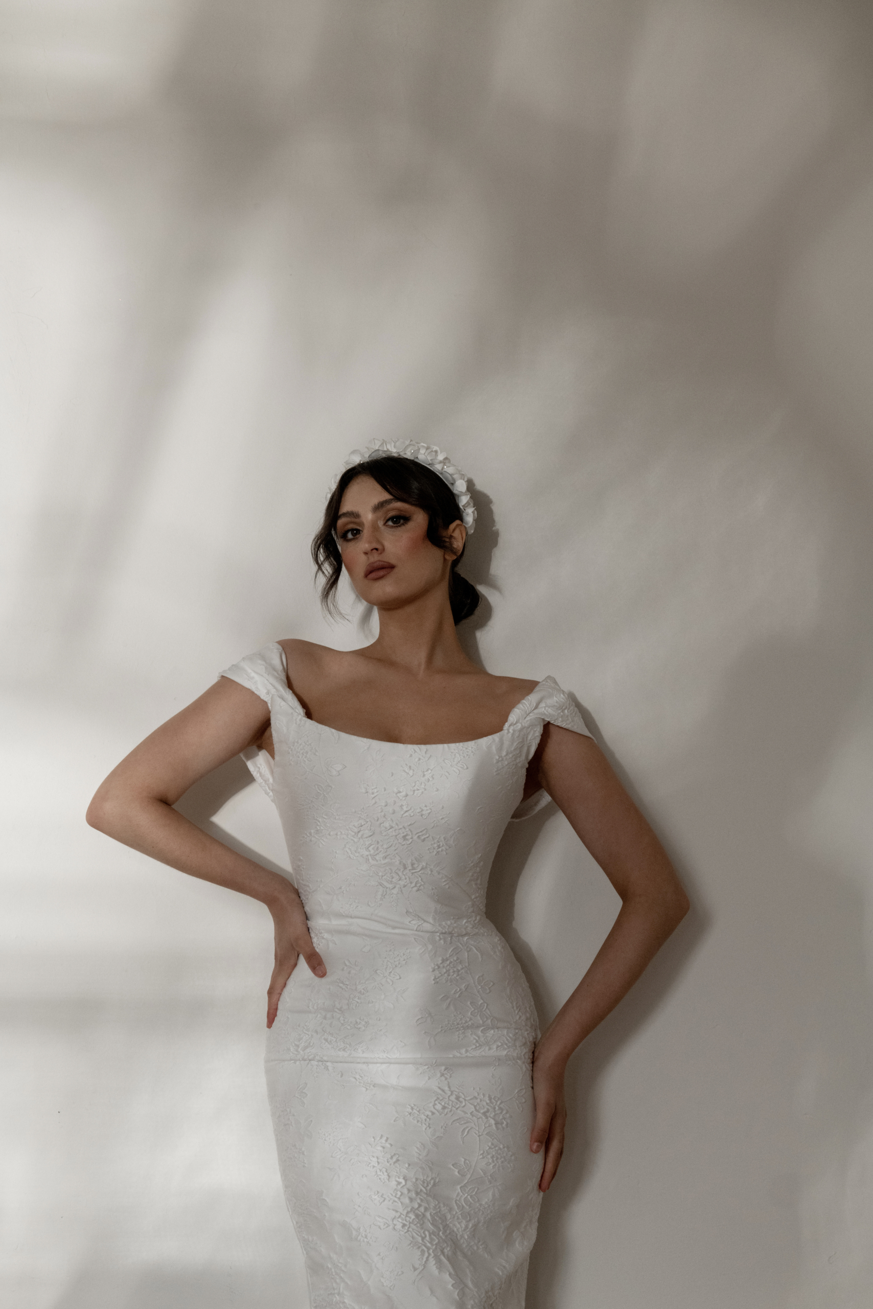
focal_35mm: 70
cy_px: 654
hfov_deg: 19.5
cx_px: 436
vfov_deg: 28.8
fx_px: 2545
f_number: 5.6
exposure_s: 1/200
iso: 1600
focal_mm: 70
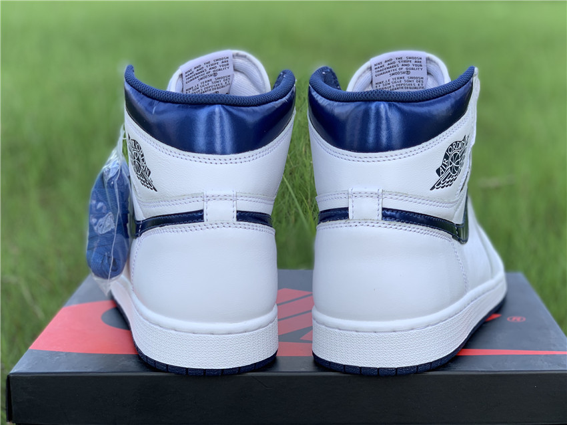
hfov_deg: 36.8
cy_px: 212
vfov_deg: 28.0
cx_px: 284
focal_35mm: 52
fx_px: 851
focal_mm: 6
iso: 16
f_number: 2.4
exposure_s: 1/134
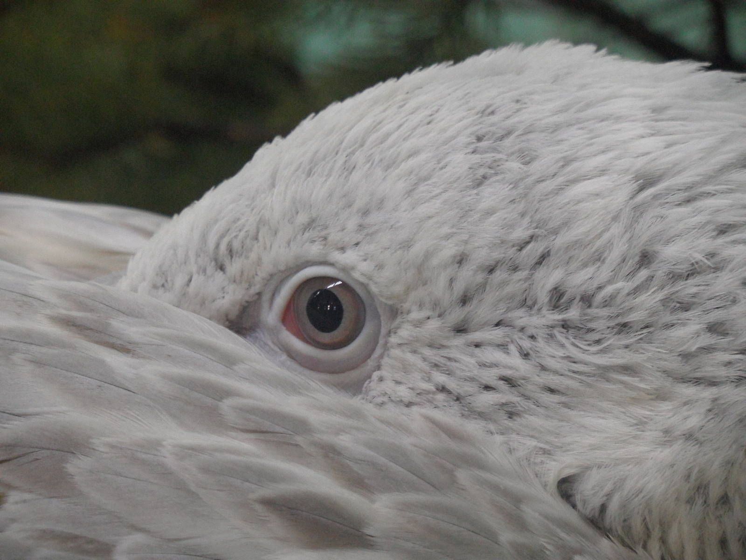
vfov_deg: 7.1
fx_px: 4526
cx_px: 373
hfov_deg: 9.4
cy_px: 280
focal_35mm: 210
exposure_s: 1/15
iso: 400
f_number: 4.6
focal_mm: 34.8
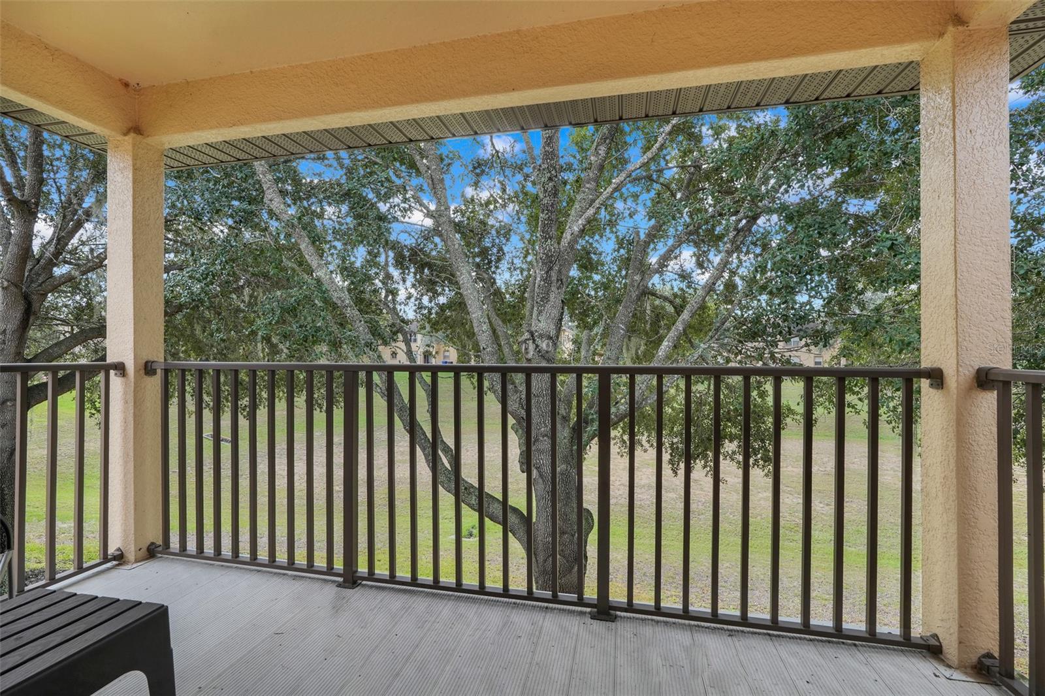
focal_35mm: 16
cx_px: 522
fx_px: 464
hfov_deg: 96.7
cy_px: 348
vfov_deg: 73.7
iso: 250
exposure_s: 1/80
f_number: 9
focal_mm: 16
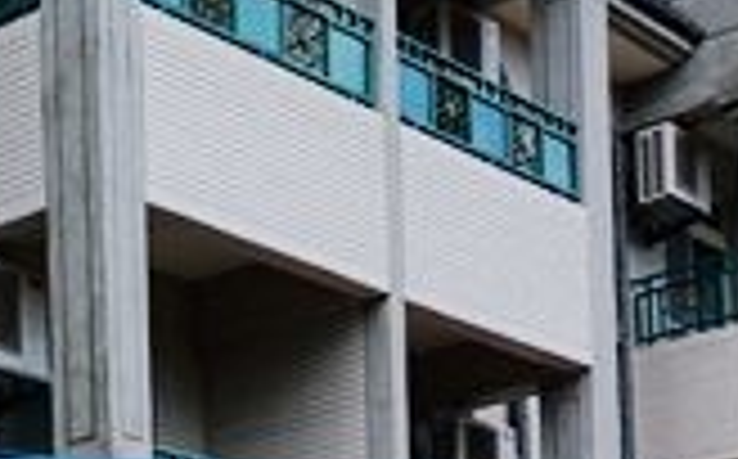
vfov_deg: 11.8
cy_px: 961
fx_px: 1948
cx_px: -477
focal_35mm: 97
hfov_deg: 18.2
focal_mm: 8.8
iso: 125
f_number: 4
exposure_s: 1/80
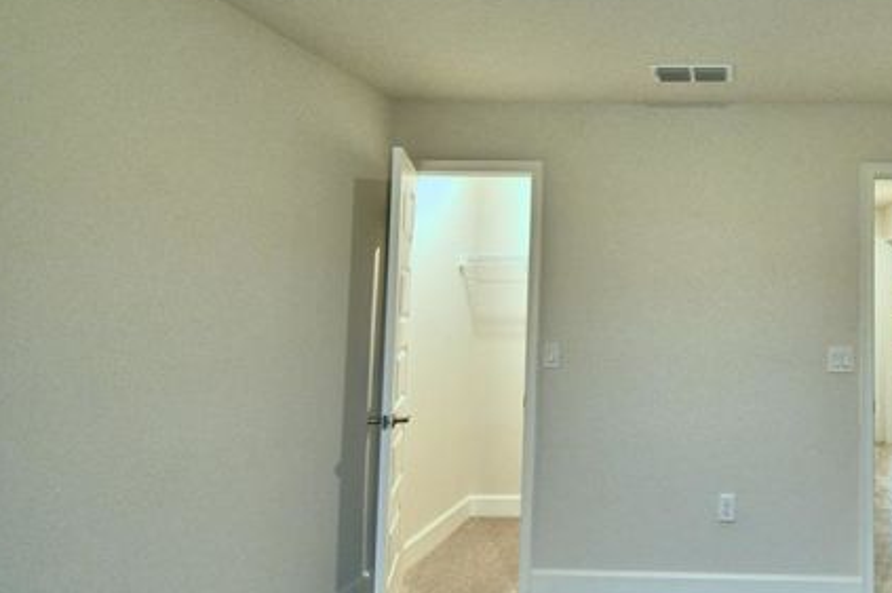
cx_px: 722
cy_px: 261
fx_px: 619
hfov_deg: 64.8
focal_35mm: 25
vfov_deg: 51.1
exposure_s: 1/30
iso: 450
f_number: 4.5
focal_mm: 10
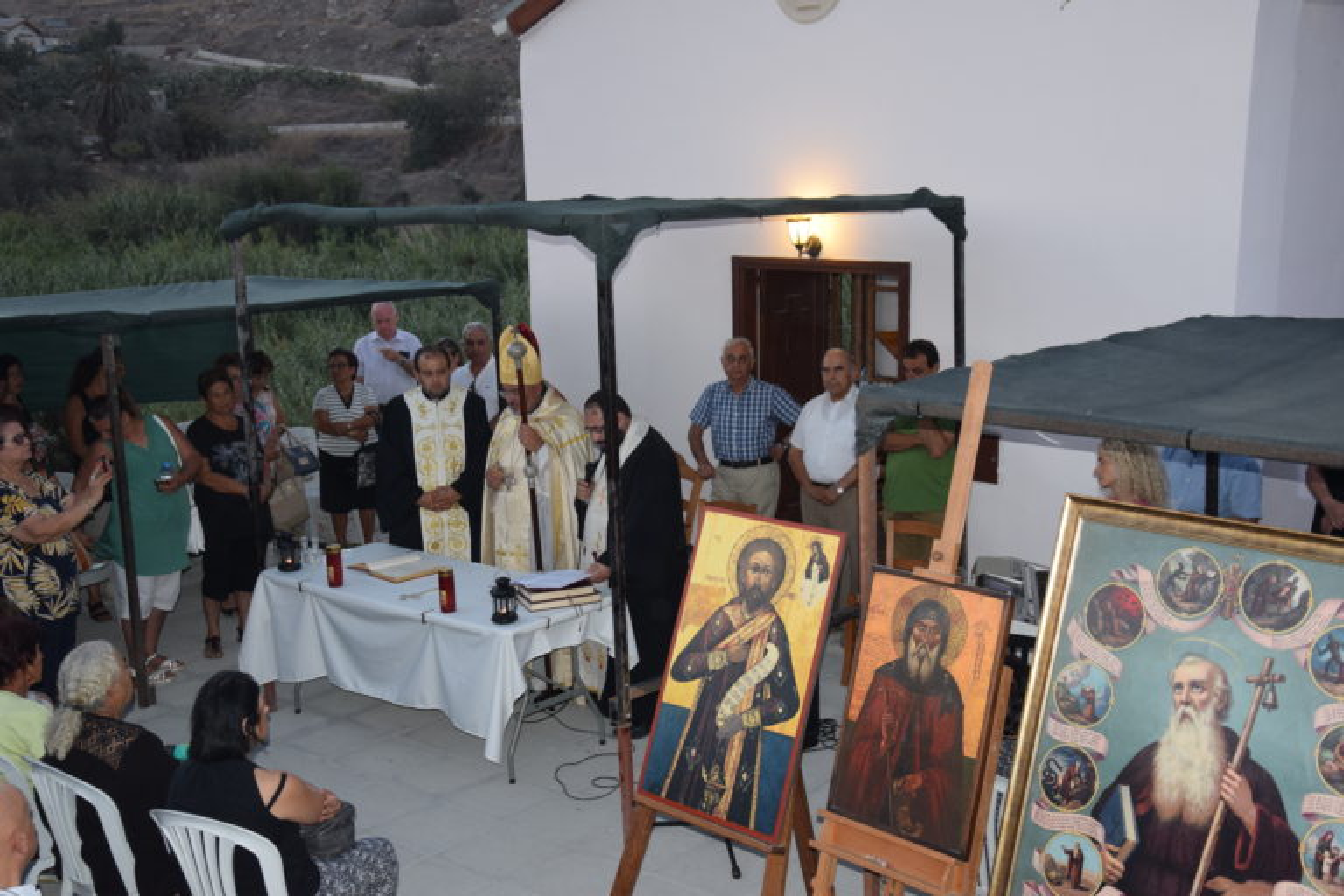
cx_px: 672
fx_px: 1680
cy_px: 448
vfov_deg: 29.9
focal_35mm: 45
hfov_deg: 43.6
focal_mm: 30
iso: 800
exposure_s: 1/80
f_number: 5
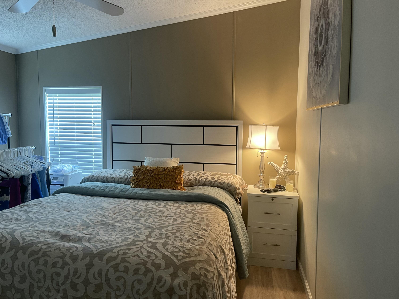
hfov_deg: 69.4
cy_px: 150
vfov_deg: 54.9
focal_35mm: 25
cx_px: 200
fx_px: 288
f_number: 1.6
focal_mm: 5.1
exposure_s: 1/60
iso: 125
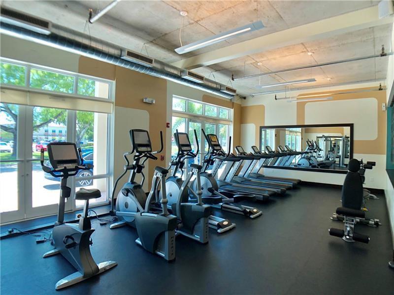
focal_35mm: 28
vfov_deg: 49.7
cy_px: 148
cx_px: 197
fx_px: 319
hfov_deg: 63.4
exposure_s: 1/120
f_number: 1.8
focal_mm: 3.99
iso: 40
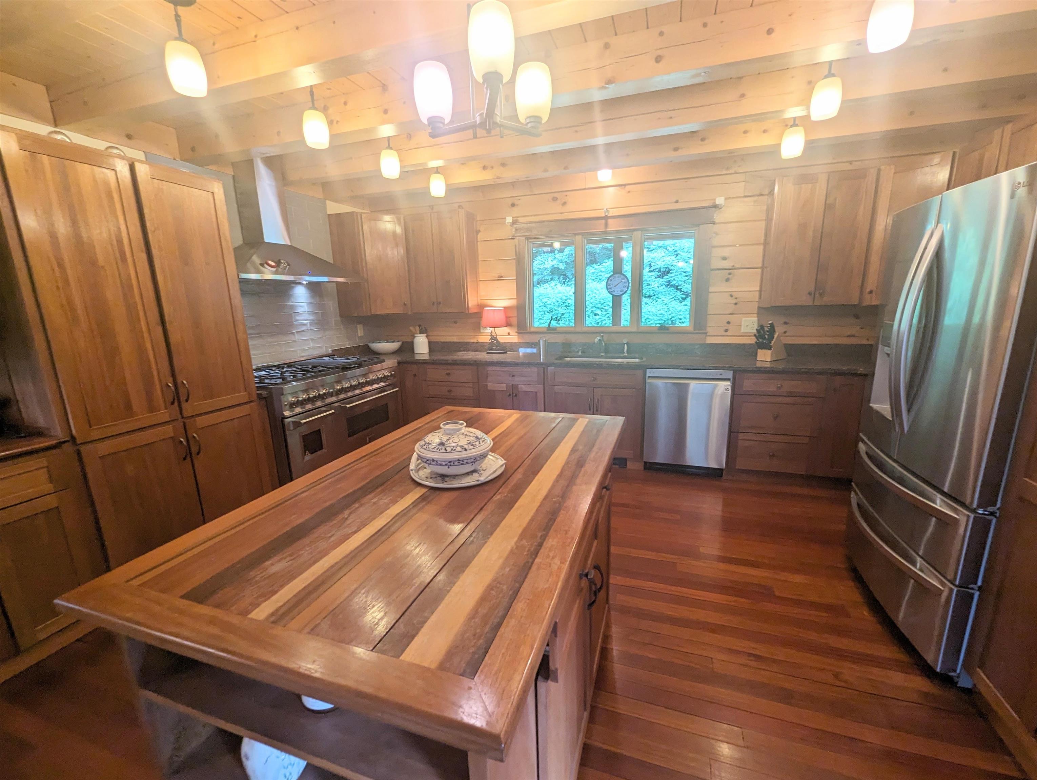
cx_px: 518
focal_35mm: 13
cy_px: 390
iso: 61
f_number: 2.2
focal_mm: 1.95
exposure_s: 1/40
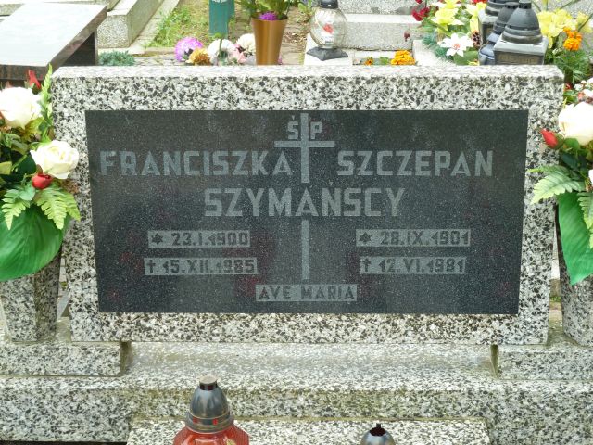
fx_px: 1233
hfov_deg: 27.0
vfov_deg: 20.4
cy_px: 222
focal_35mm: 72
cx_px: 296
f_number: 4.1
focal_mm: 11.9
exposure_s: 1/50
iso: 80
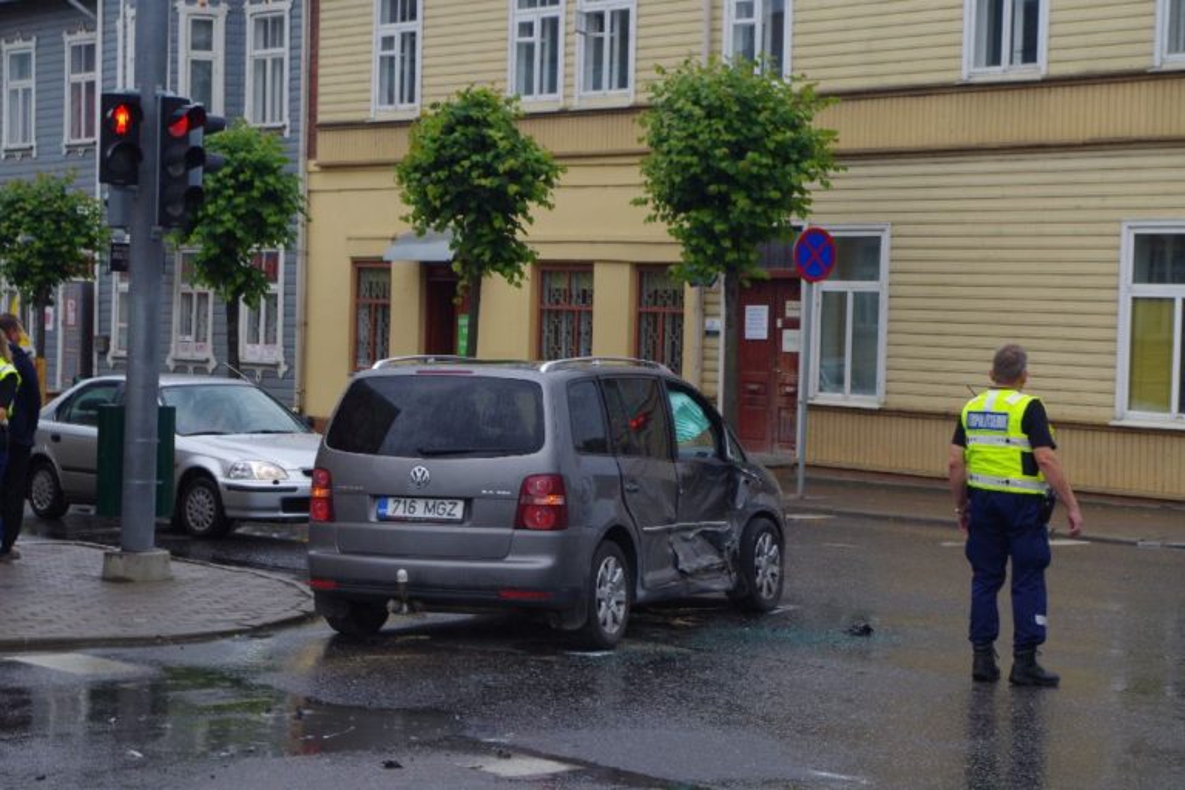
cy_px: 395
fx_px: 2699
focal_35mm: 82
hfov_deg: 24.8
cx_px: 592
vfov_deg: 16.7
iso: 200
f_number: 9
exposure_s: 1/100
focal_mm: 55
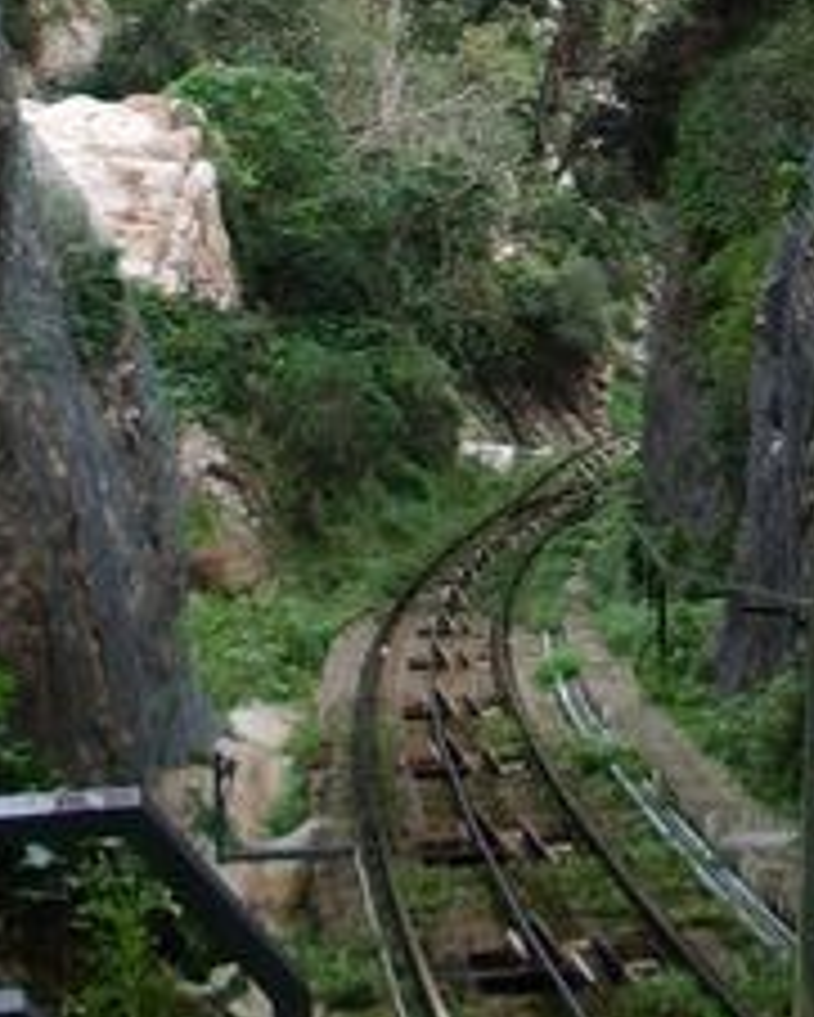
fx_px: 4665
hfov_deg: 10.0
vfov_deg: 12.2
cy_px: -171
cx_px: 607
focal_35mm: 155
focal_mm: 5.8
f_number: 2.6
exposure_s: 1/160
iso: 50
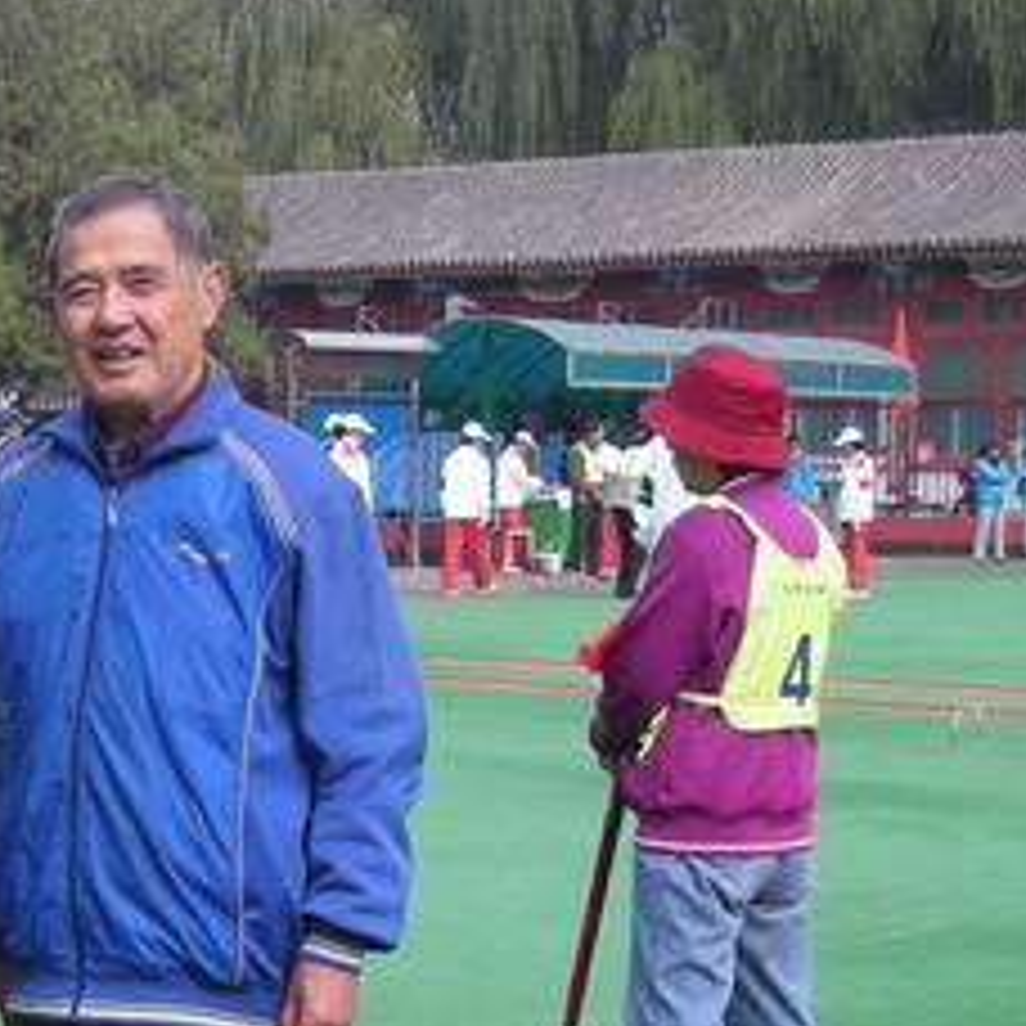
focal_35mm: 95
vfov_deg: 18.2
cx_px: -126
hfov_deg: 17.6
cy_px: 727
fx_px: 3186
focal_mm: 5.8
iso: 90
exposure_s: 1/125
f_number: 7.9
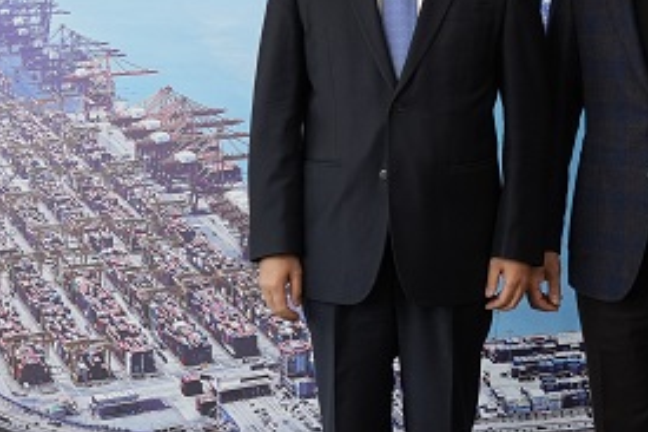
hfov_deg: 18.5
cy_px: 32
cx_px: 629
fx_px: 1943
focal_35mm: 108
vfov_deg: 12.6
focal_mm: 33
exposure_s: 1/40
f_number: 4
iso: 250
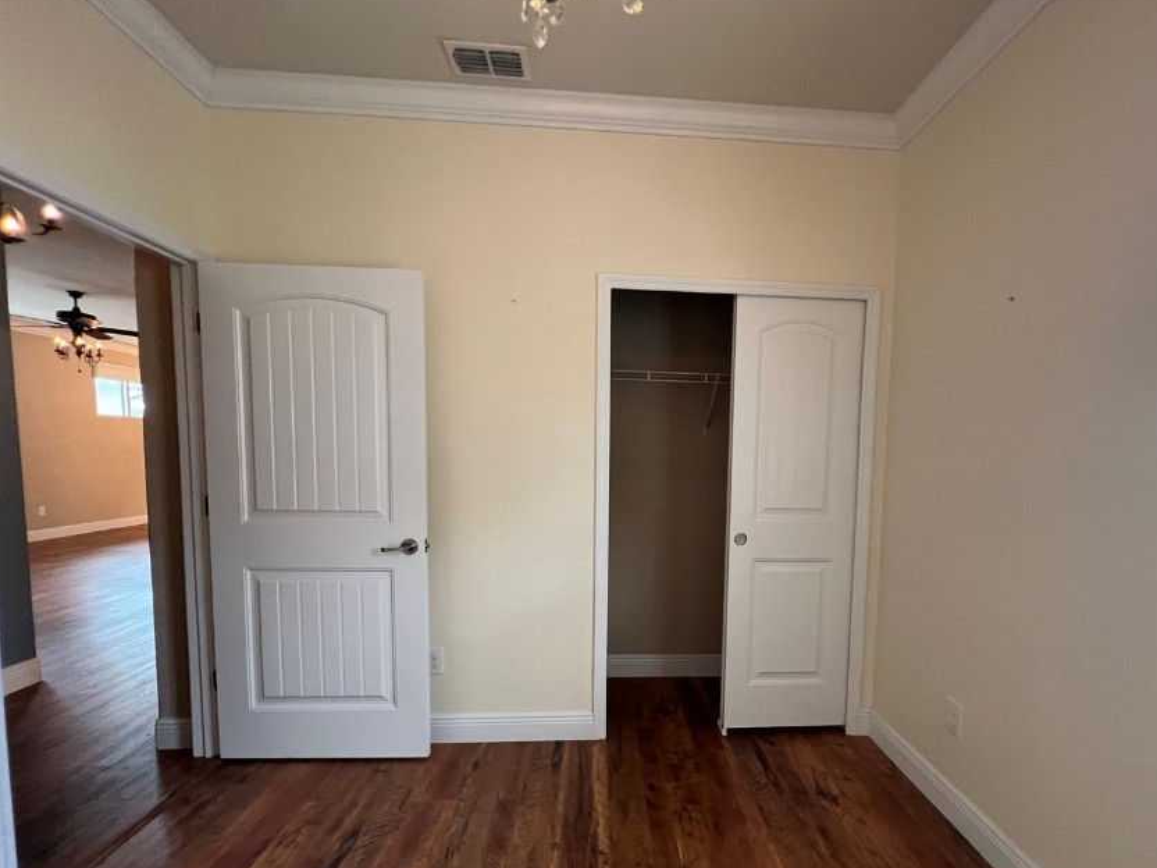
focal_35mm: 16
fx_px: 535
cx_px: 644
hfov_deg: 94.1
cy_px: 502
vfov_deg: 77.6
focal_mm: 1.57
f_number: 1.8
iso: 320
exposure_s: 1/60
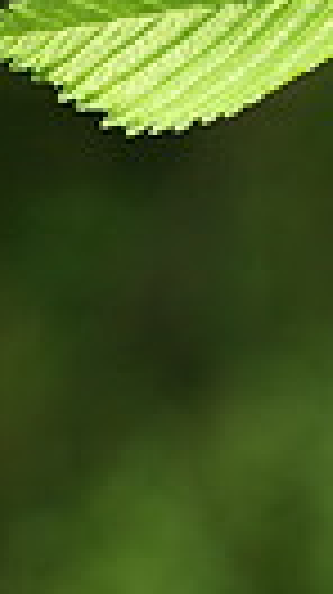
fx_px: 4013
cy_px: 14
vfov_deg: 8.4
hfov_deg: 4.7
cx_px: 544
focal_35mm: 255
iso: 400
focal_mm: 50
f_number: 5.6
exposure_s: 1/1000
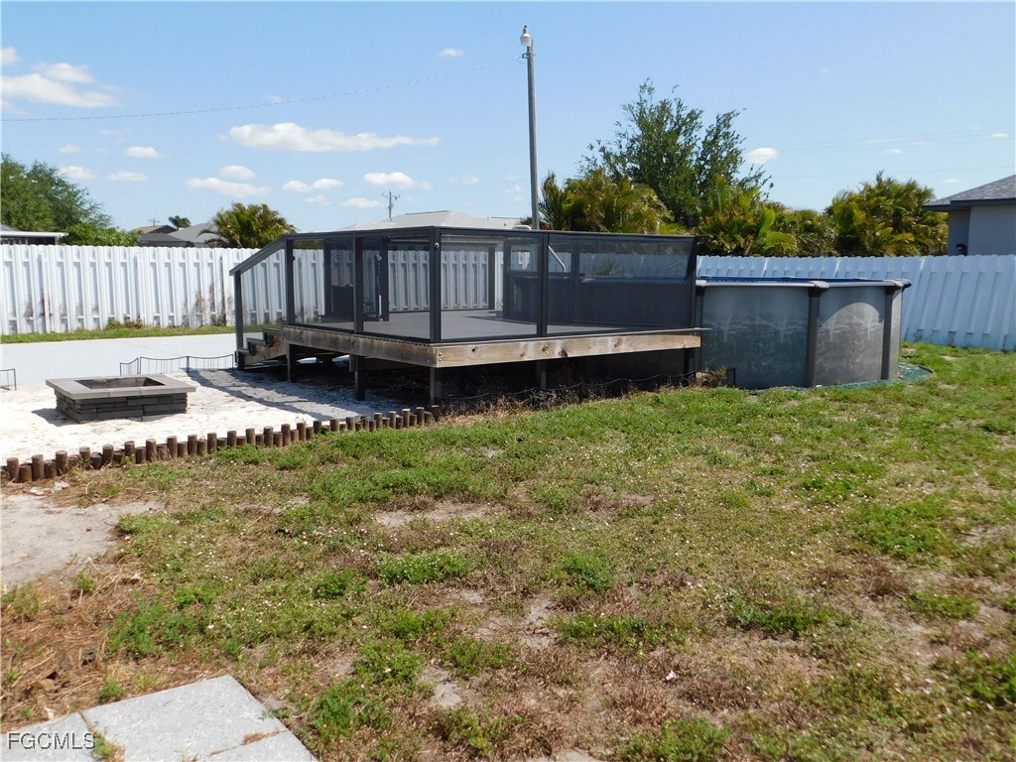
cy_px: 381
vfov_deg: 46.8
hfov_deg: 60.0
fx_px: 881
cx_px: 508
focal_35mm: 30
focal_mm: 5.3
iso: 125
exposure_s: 1/400
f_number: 6.4
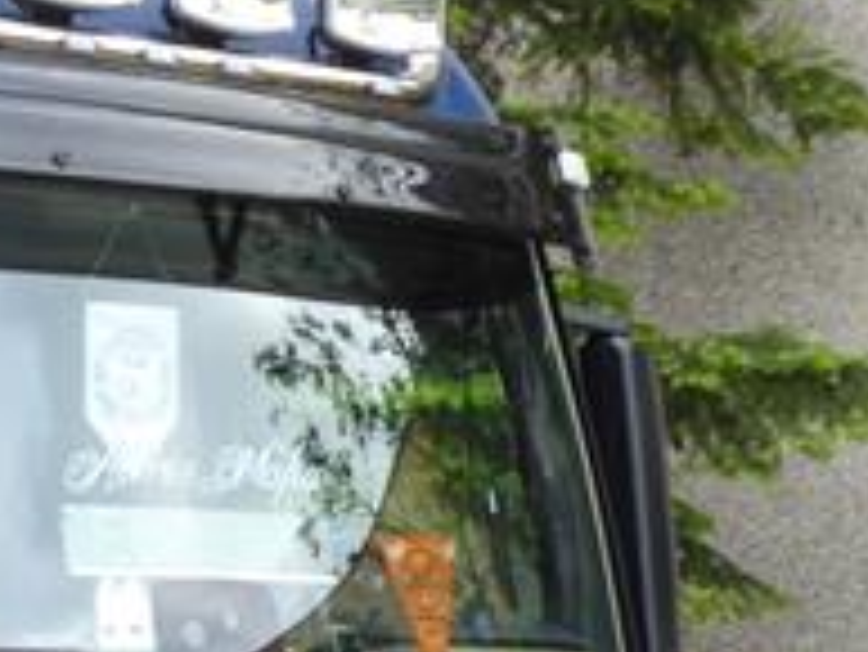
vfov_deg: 10.2
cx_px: -409
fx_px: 3538
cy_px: 998
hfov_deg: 13.3
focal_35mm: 141
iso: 100
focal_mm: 5.8
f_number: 3.6
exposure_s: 1/160
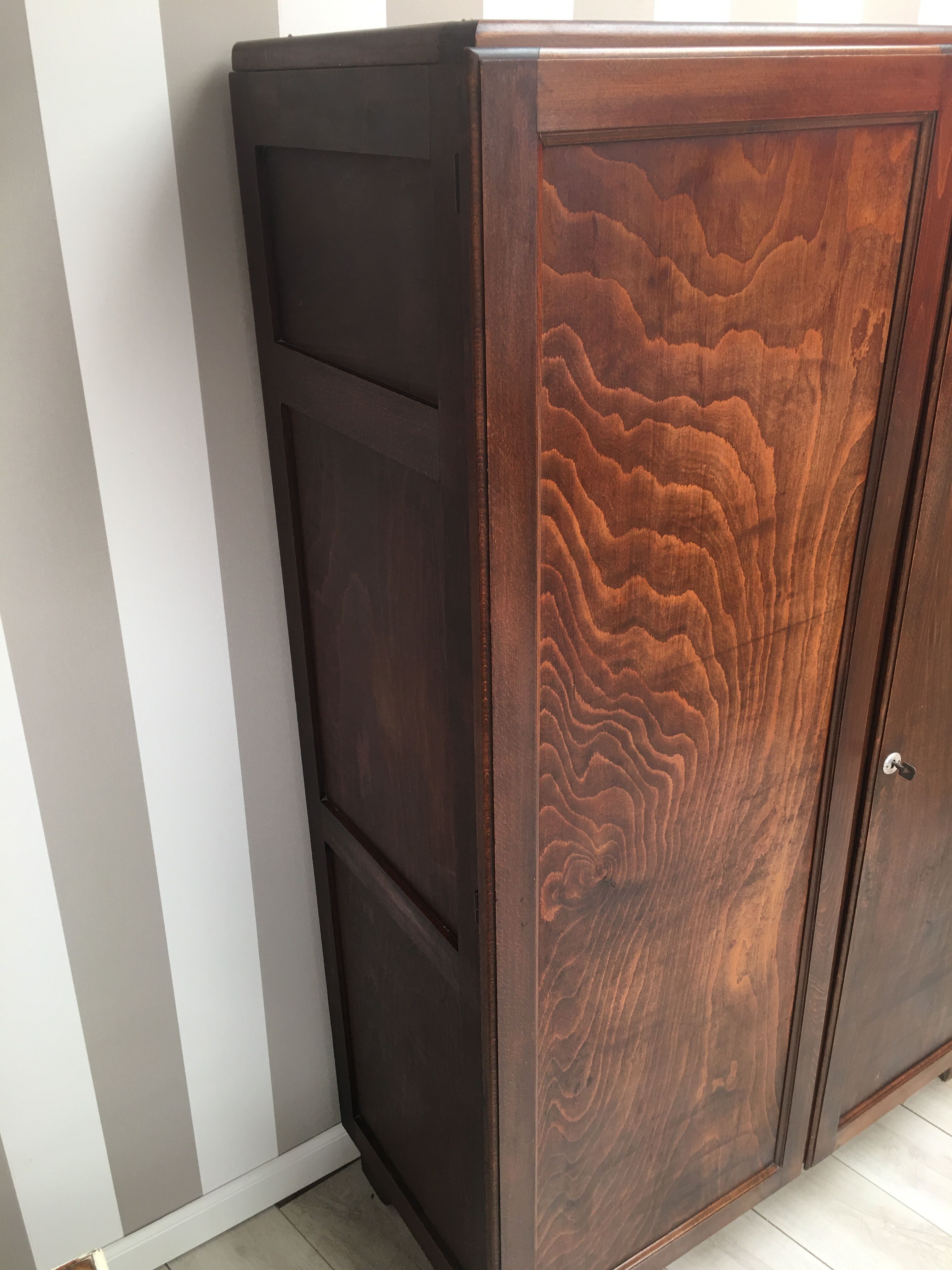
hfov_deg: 48.2
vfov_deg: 61.7
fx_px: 1063
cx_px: 476
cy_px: 635
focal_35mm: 29
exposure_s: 1/33
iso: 25
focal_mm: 4.15
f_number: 2.2
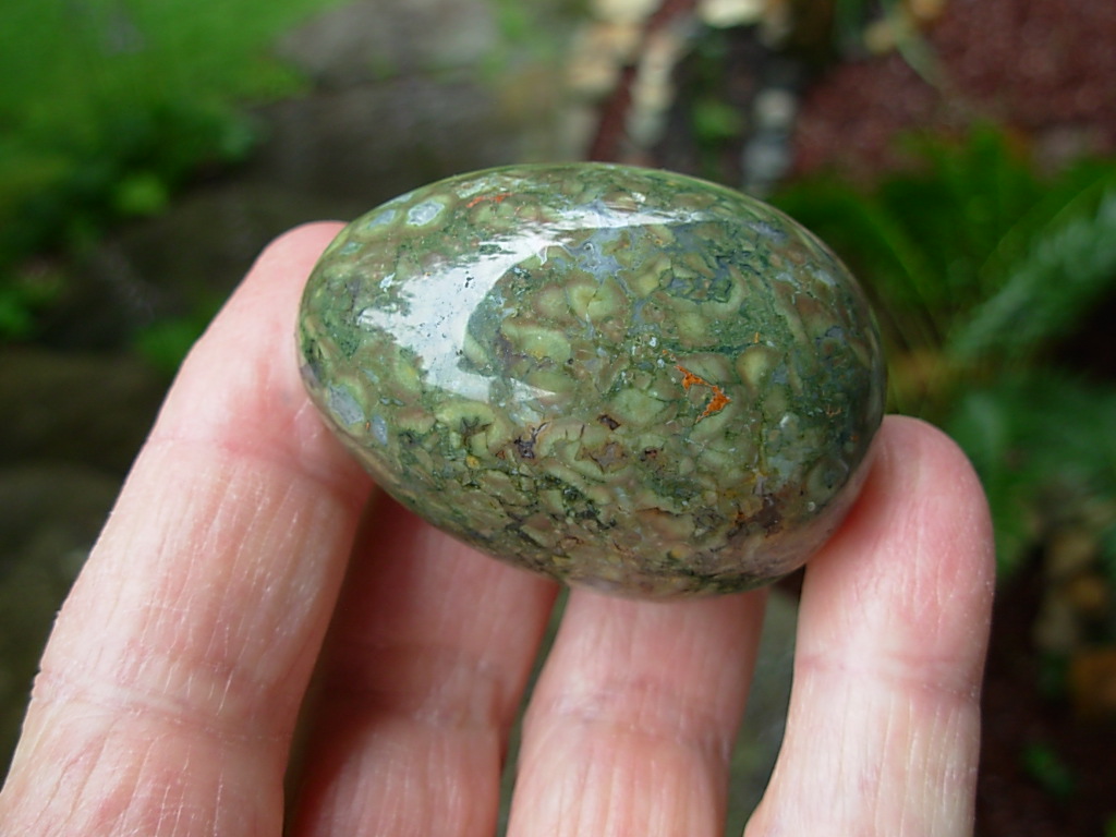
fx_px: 1225
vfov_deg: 37.7
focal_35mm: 38
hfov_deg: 49.0
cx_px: 558
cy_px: 418
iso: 50
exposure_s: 1/124
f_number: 2.9
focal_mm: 6.3
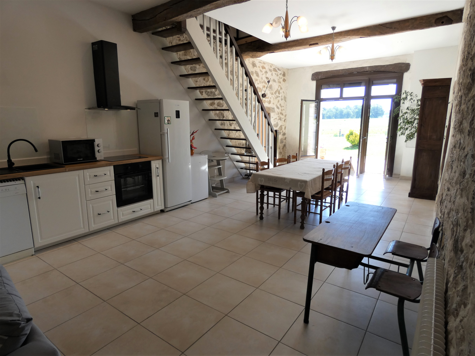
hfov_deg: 81.7
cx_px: 238
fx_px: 274
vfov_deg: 66.0
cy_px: 178
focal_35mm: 20
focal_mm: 3.6
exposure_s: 1/125
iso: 80
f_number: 2.8
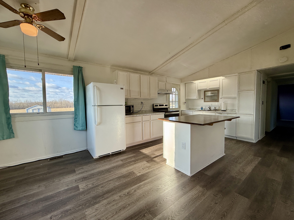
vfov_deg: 85.7
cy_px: 110
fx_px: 119
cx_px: 147
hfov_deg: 102.1
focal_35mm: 14
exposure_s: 1/161
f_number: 2.2
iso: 64
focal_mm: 2.22
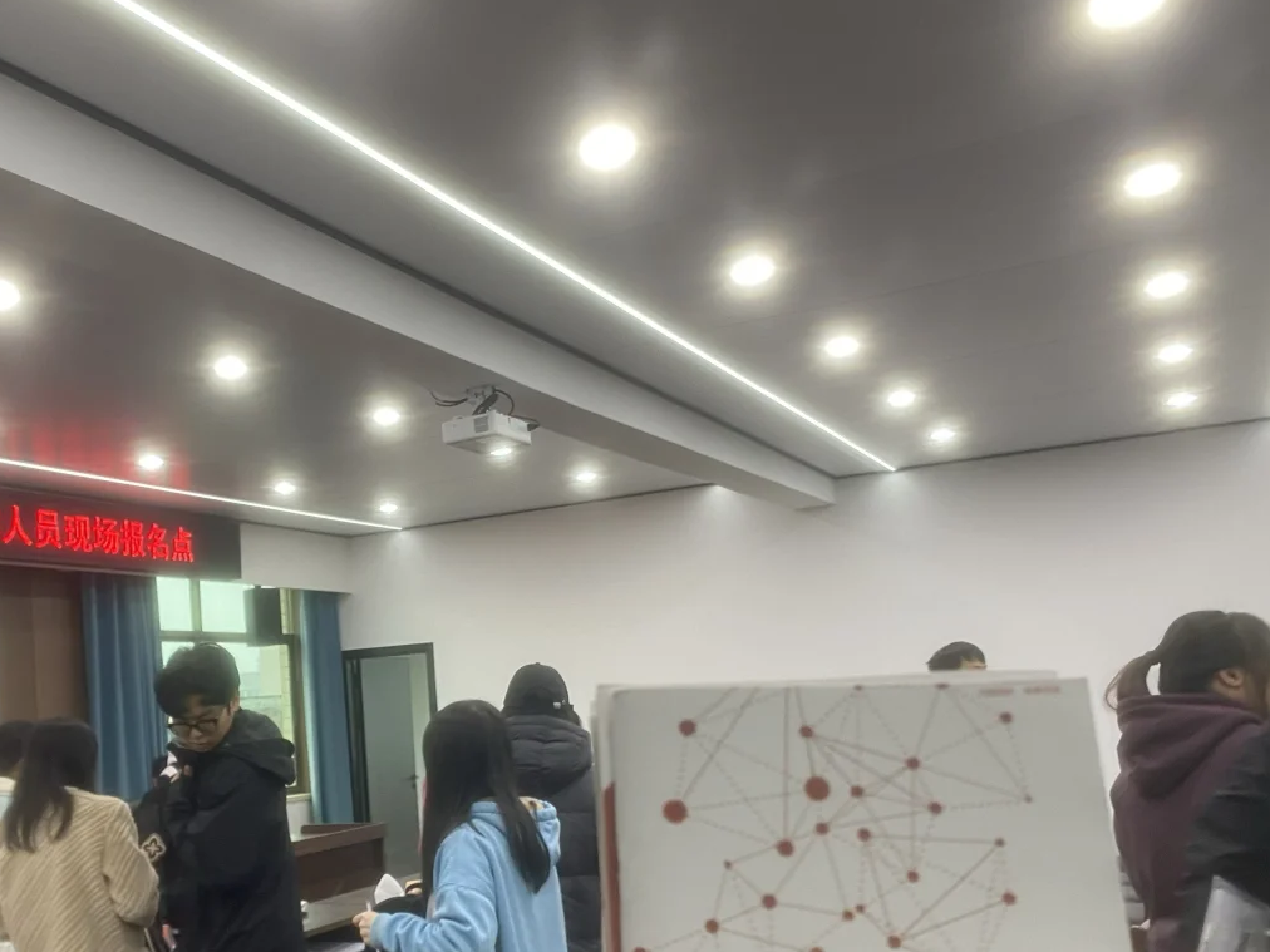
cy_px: 631
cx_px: 395
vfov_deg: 38.3
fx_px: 1357
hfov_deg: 49.0
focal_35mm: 37
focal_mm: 4.25
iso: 64
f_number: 1.8
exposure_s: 1/50
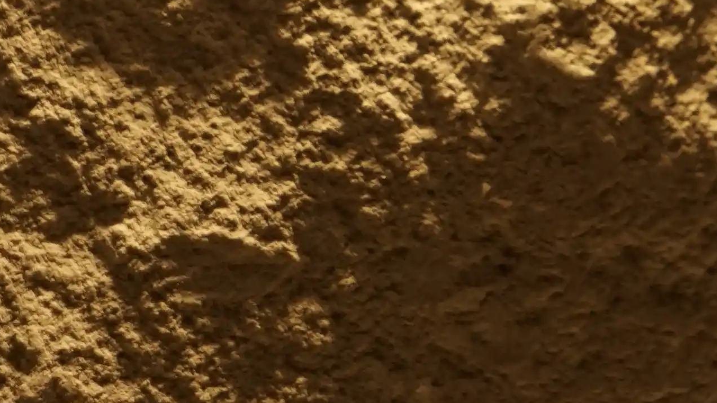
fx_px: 6464
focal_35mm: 340
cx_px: 864
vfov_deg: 3.5
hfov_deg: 6.3
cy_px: -483
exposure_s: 1/125
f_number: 11
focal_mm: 69
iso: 800
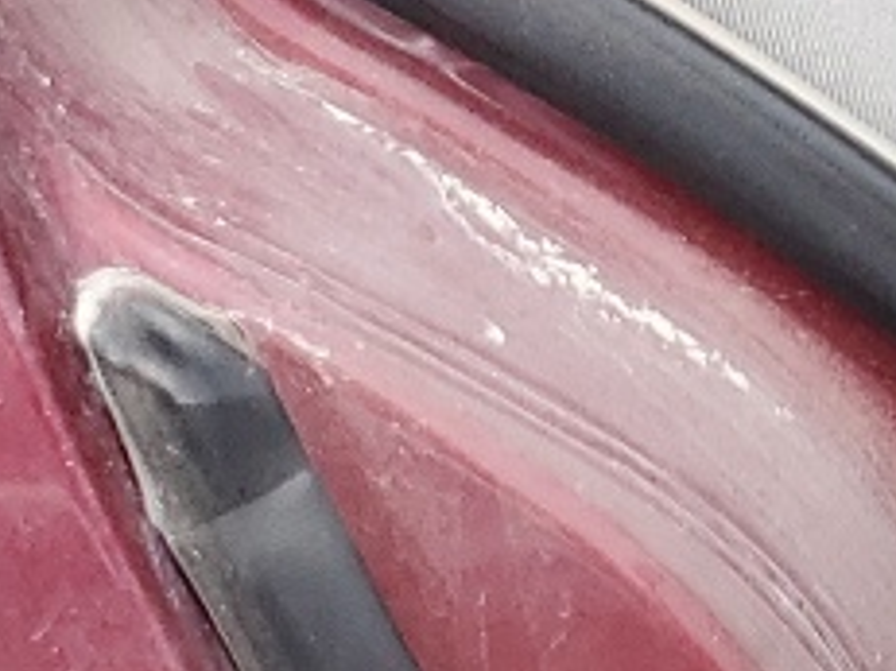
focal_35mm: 180
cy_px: 27
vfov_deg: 8.2
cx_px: 2102
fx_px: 4657
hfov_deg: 9.8
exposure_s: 1/1250
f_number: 1.5
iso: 50
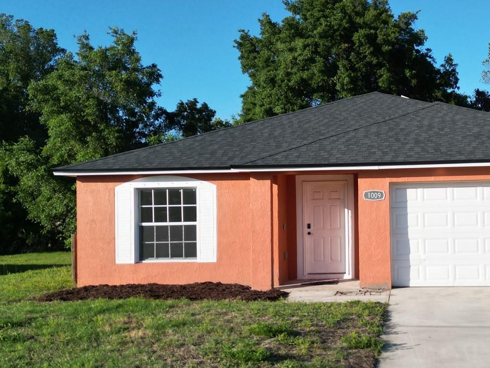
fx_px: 595
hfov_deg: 43.2
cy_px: 193
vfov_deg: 34.4
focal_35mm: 42
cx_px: 374
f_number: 1.7
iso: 200
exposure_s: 1/3200
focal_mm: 6.72
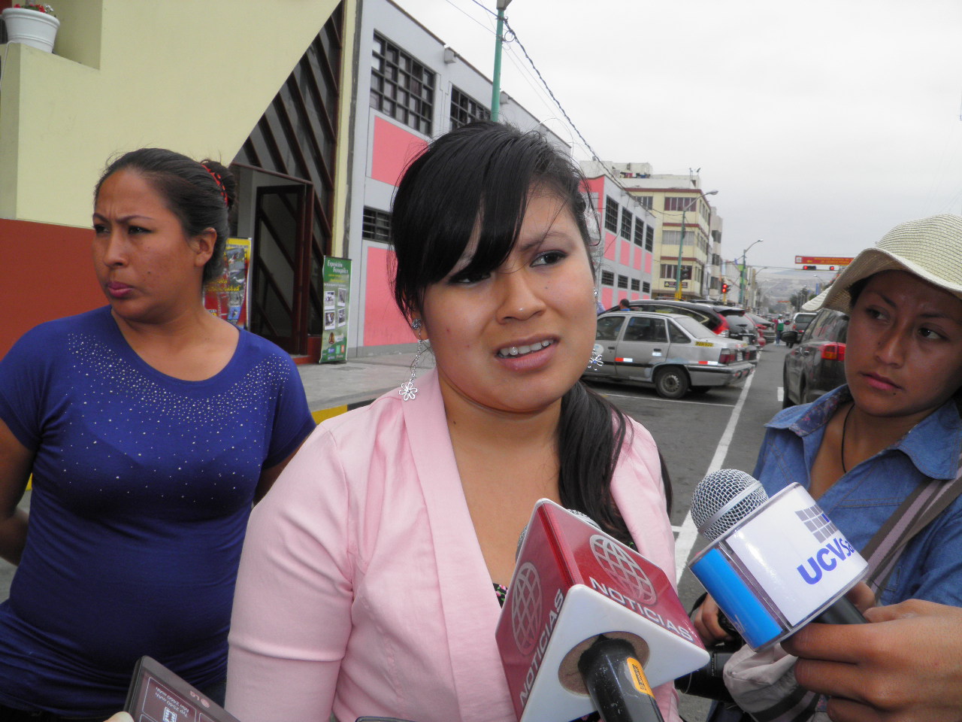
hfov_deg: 63.4
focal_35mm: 28
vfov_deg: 49.7
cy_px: 361
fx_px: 778
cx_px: 481
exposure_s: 1/250
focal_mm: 4.9
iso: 50
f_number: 5.7
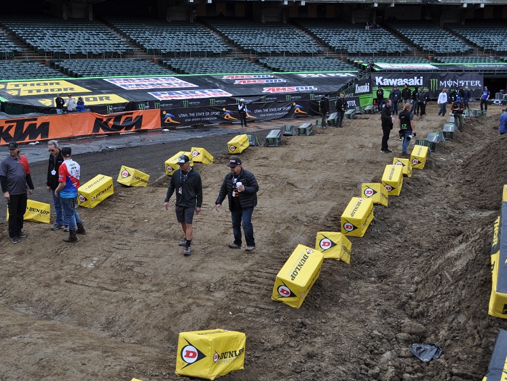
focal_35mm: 43
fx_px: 630
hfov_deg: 43.7
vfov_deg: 33.6
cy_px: 192
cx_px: 220
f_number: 7.1
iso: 200
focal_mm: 26
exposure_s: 1/200
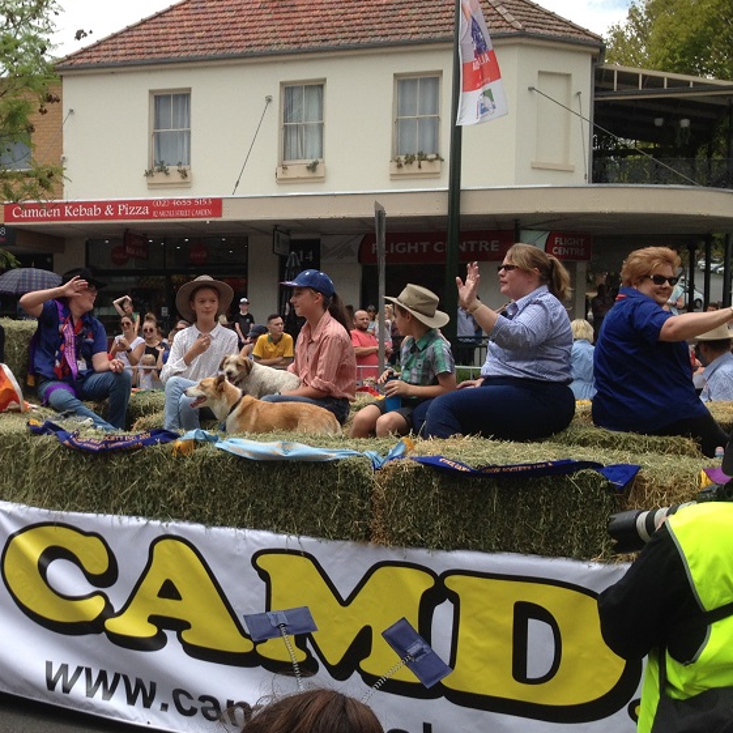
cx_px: 119
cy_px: 398
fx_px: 1294
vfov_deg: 31.6
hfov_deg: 30.6
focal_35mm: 54
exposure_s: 1/1200
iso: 50
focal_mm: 4.28
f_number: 2.4
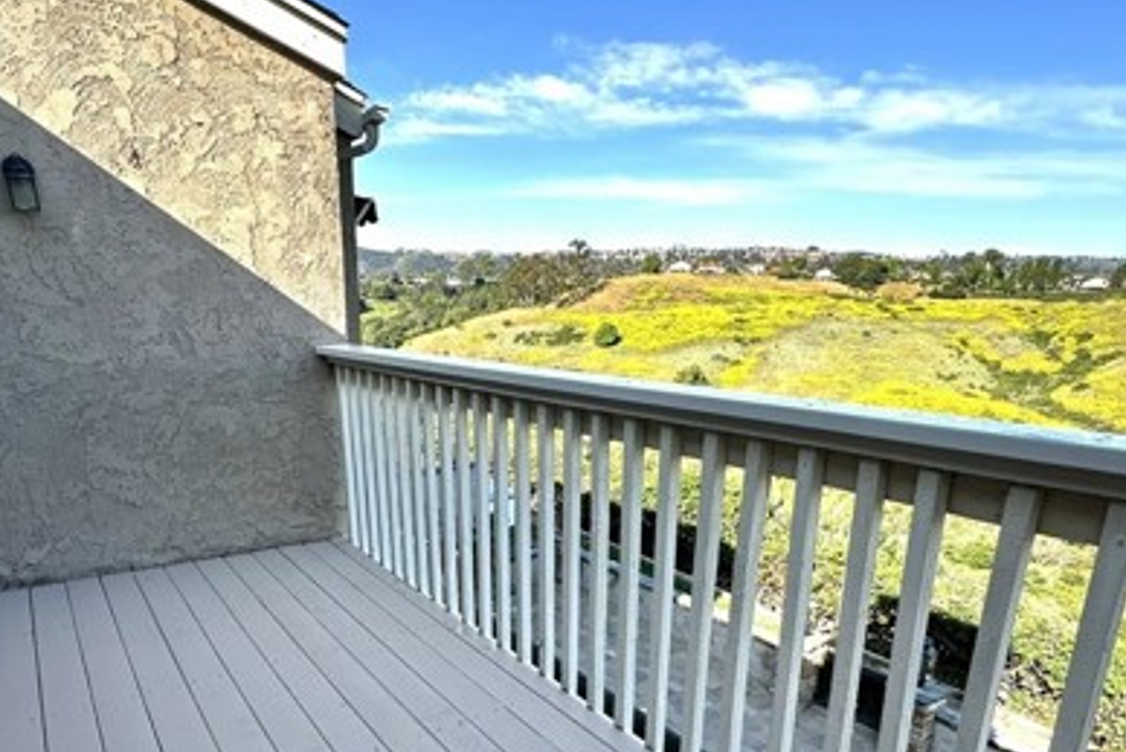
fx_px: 751
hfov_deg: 73.7
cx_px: 534
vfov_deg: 51.6
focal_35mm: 24
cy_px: 531
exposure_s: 1/801
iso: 40
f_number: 2.2
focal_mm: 2.22
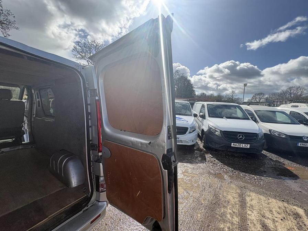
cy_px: 116
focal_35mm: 14
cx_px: 154
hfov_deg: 102.1
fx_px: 125
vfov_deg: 85.7
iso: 50
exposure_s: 1/1299
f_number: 2.2
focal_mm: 2.22
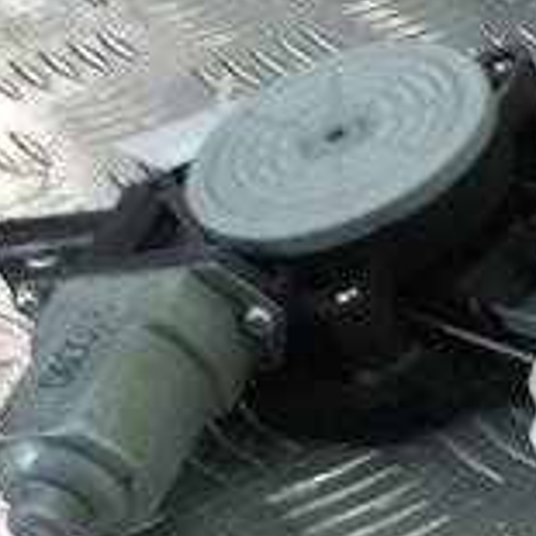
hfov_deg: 10.4
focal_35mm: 146
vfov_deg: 11.9
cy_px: 463
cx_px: 1255
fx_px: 2558
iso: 64
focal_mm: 4.6
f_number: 1.8
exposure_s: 1/50
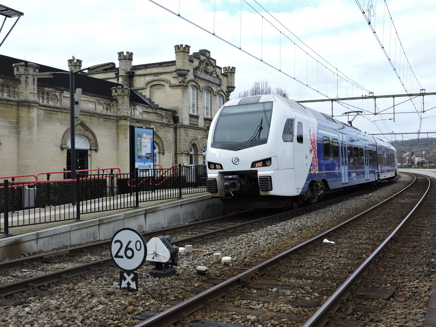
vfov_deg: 36.0
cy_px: 164
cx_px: 218
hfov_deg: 46.8
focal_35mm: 40
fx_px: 504
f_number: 3.3
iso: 100
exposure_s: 1/400
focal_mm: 7.1
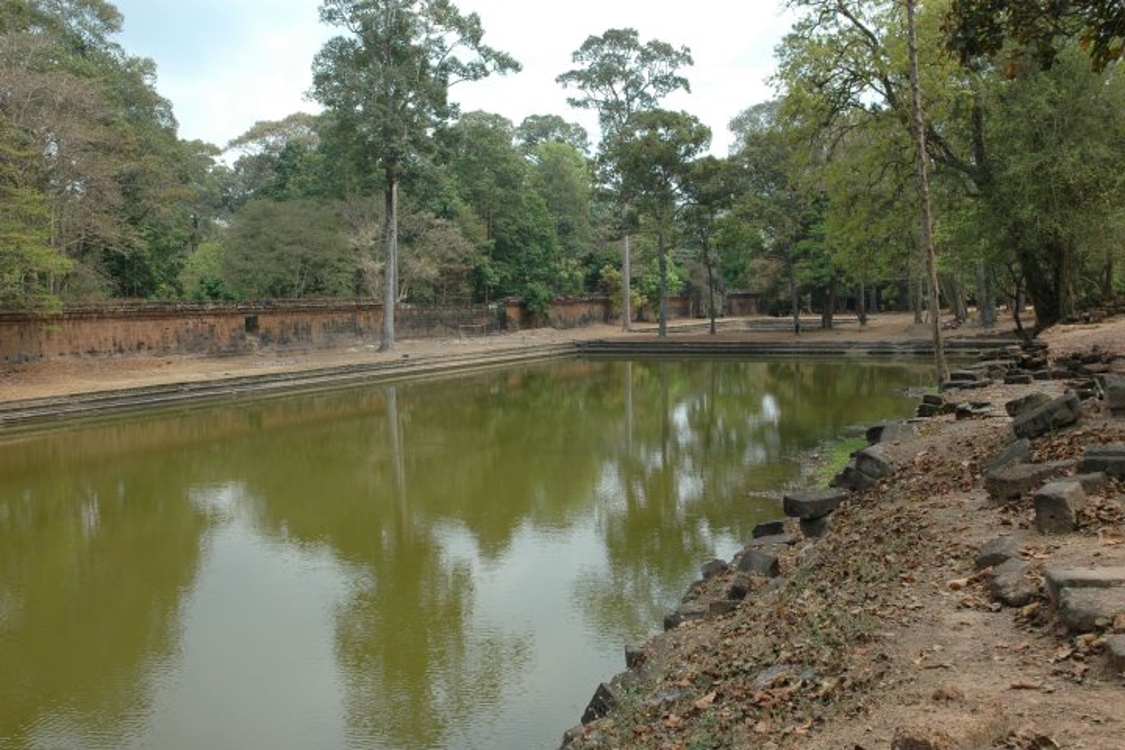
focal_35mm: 36
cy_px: 375
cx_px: 562
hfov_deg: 53.1
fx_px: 1125
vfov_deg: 36.9
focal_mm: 24
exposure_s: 1/250
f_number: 8
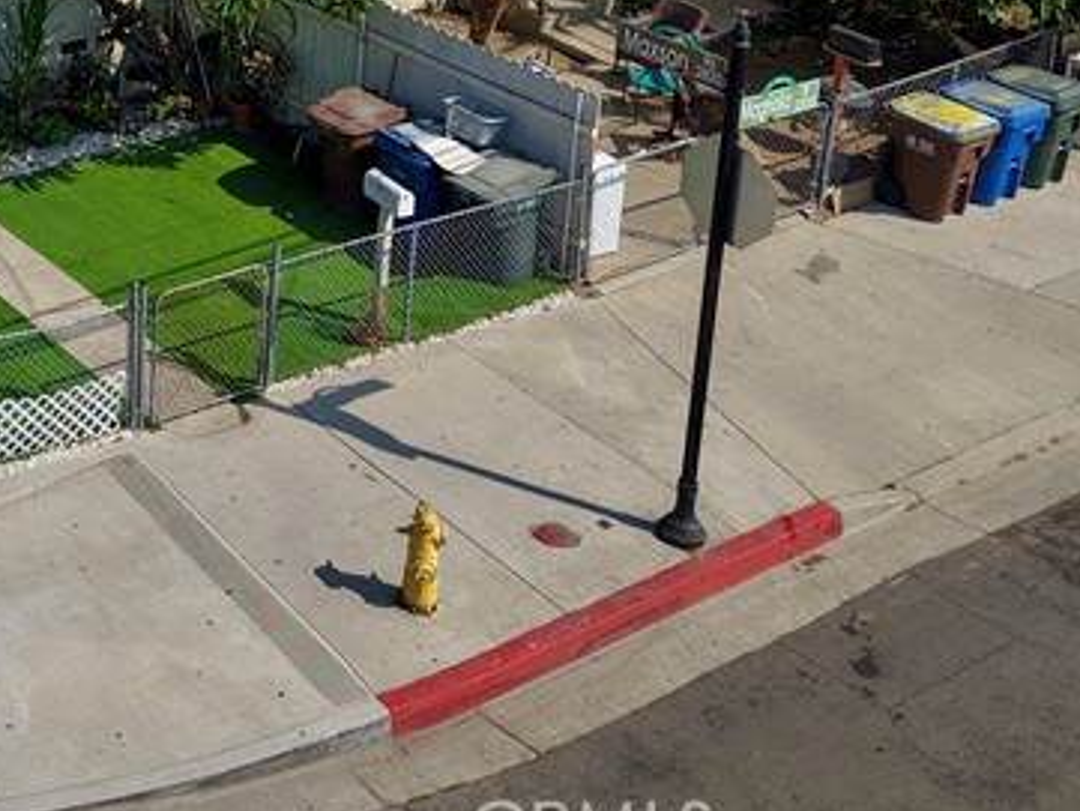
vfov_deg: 19.7
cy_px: -278
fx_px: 2122
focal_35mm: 68
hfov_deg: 25.3
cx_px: -257
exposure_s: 1/6000
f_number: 1.8
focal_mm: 8.67
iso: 110
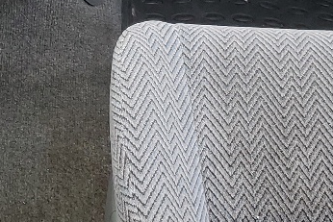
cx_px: -22
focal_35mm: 125
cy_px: -61
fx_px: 1157
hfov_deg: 16.0
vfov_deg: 10.7
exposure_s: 1/222
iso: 50
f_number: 1.5
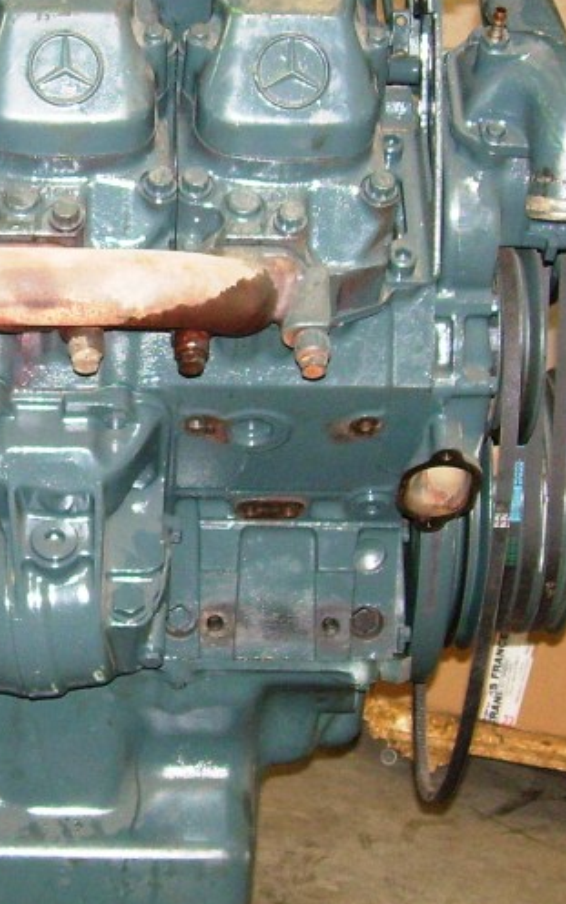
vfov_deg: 24.8
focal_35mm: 83
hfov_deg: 15.5
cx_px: 29
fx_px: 2047
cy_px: 327
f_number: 2.8
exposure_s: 1/60
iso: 200
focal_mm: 6.3
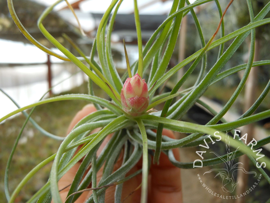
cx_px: 135
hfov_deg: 55.4
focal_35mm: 33
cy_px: 102
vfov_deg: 42.9
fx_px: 257
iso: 80
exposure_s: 1/250
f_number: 4
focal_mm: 5.9
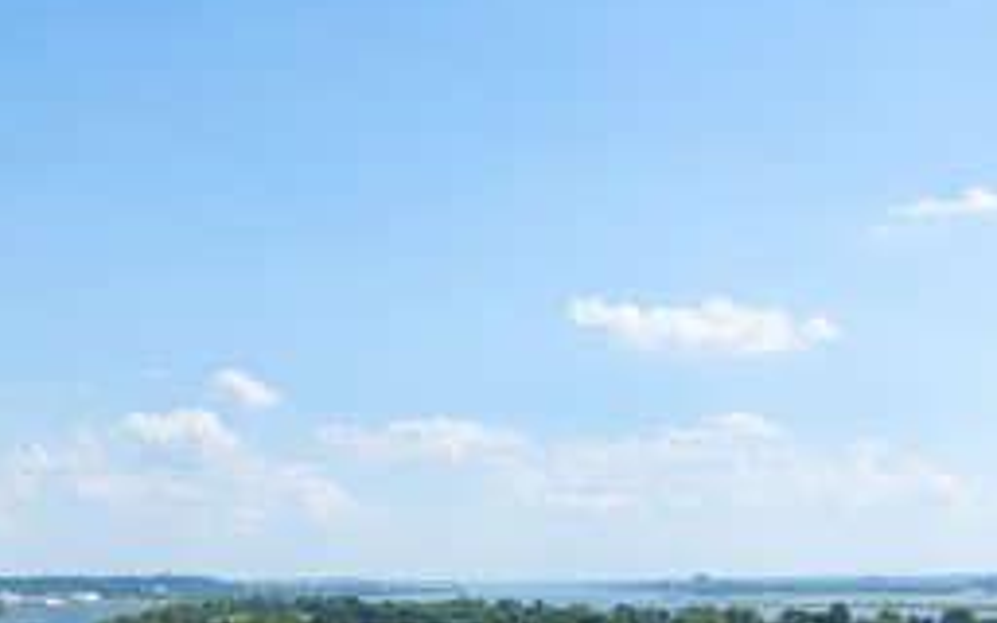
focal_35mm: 51
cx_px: 296
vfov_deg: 23.6
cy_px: 705
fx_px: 1386
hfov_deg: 38.9
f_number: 16
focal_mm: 16
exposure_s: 1/100
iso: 200
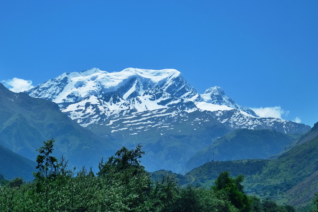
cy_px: 132
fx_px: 1360
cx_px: 138
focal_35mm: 154
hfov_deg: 13.3
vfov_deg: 8.9
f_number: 6.3
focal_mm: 62
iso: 100
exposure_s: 1/640
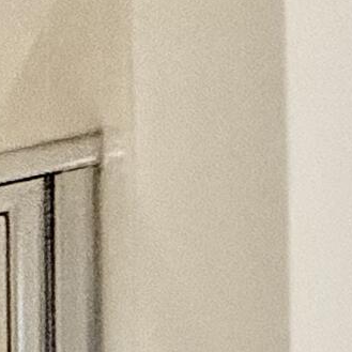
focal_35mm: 113
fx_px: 1300
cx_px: -1213
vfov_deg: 12.3
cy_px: 838
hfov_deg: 7.3
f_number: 2.2
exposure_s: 1/120
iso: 320
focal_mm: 2.22
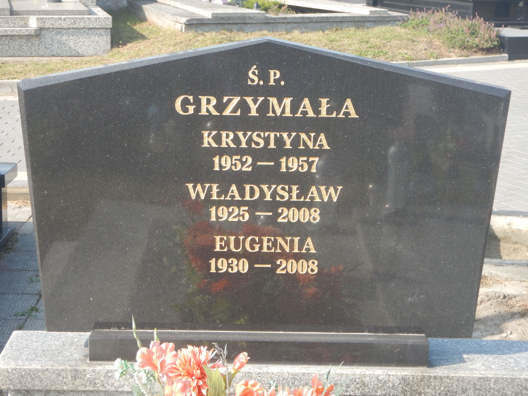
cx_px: 264
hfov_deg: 27.0
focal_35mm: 72
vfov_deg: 20.4
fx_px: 1098
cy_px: 198
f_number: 4.5
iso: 125
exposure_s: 1/200
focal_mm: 13
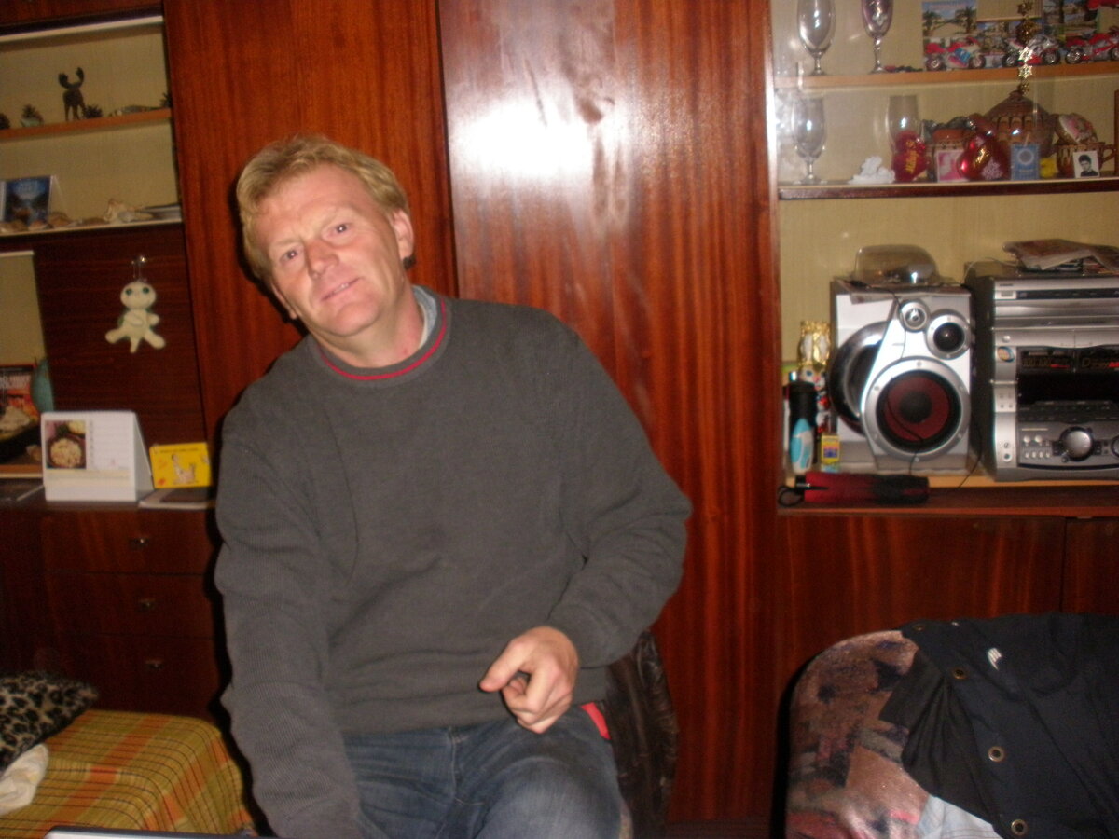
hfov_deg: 51.4
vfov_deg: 39.7
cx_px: 560
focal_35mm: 36
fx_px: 1164
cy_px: 420
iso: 320
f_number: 3.5
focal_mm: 6.3
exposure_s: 1/30
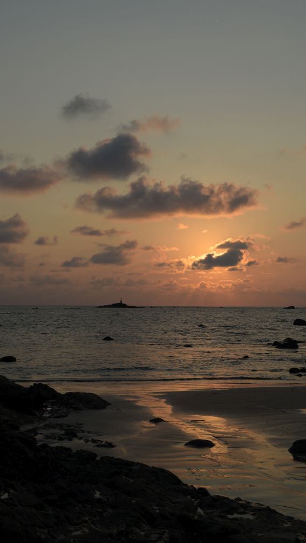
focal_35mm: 50
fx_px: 714
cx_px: 158
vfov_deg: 41.7
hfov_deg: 24.2
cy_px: 273
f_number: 10
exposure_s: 1/400
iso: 100
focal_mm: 31
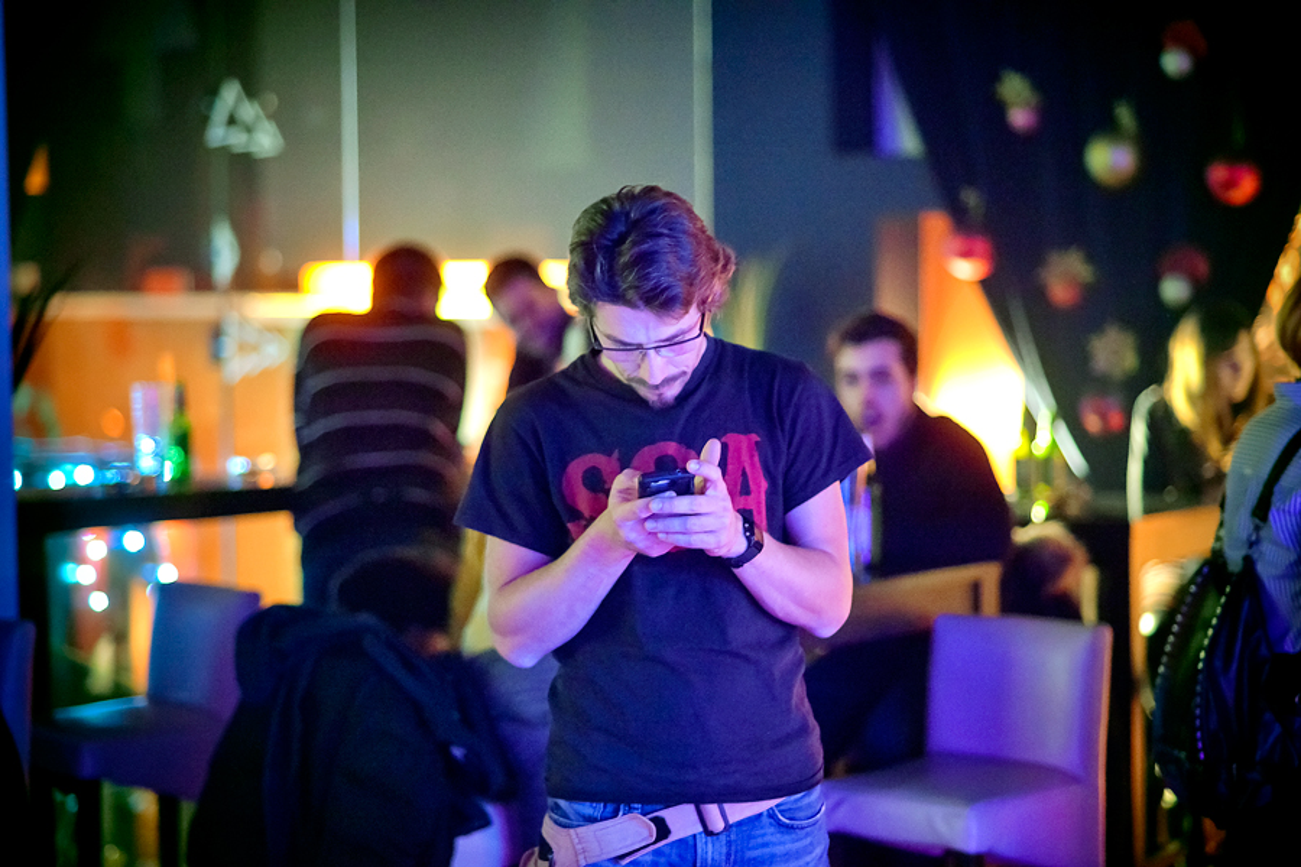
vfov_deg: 16.1
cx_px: 650
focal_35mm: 85
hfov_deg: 23.9
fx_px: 3072
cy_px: 434
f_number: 1.8
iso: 6400
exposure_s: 1/60
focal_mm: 85
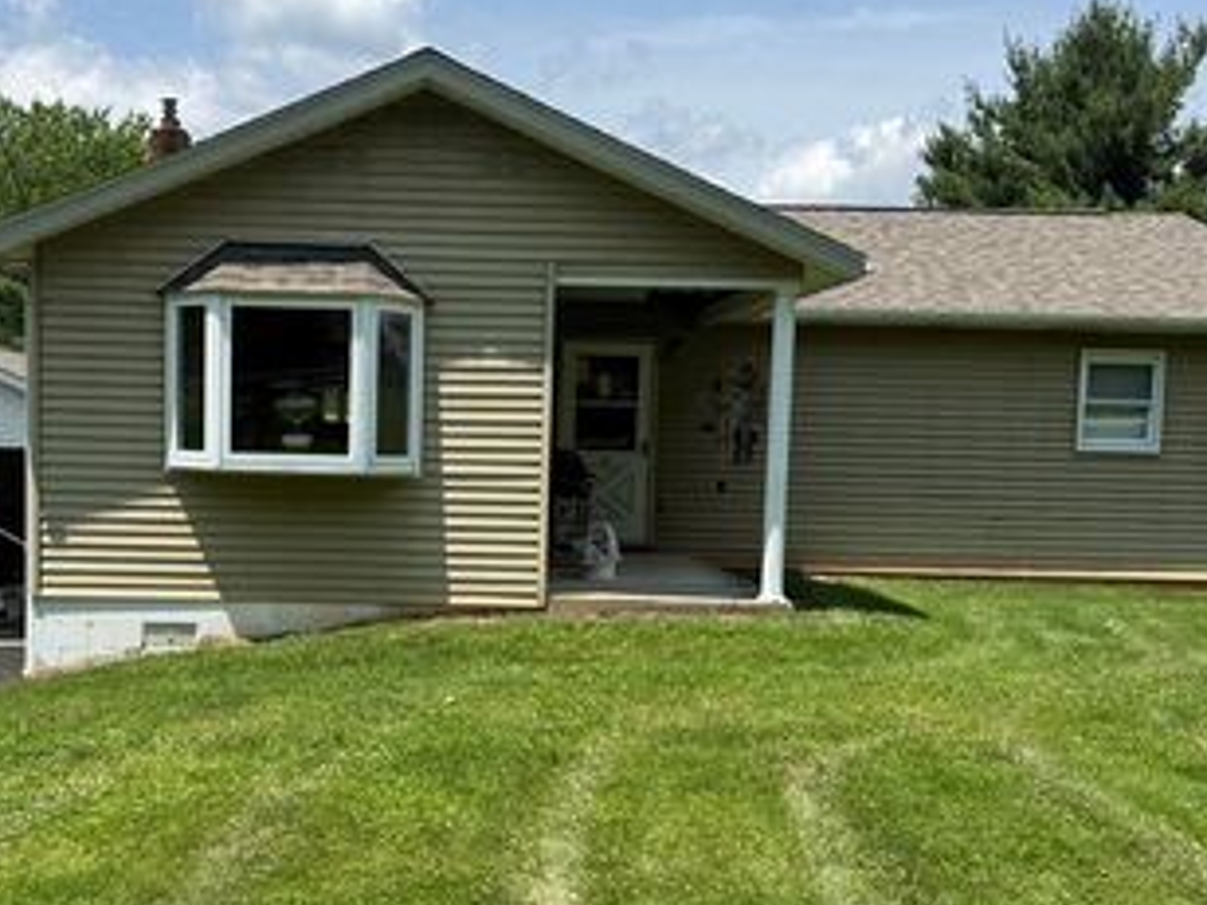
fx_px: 1360
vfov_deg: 36.7
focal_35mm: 39
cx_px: 447
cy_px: 527
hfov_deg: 47.4
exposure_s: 1/4310
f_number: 1.78
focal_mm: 6.76
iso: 80
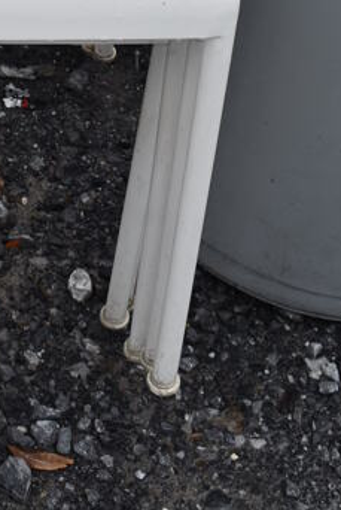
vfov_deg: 21.5
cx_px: -52
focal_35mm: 88
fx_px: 1246
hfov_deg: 15.1
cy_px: -95
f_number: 8
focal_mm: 22
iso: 200
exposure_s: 1/250
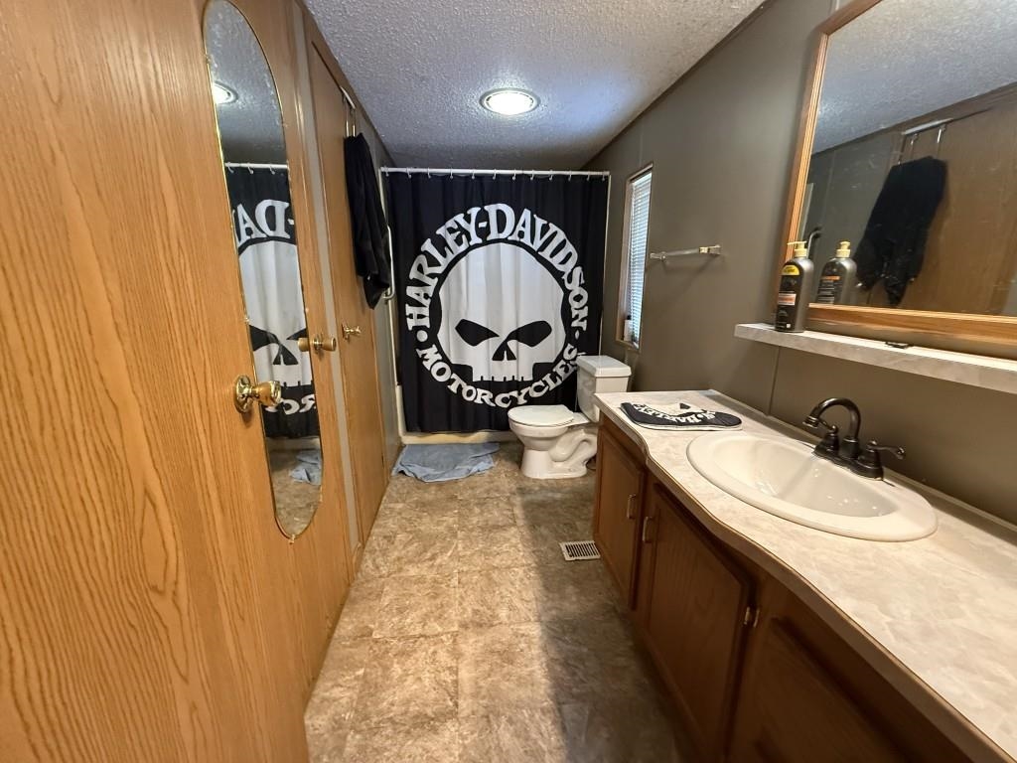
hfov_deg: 102.1
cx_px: 508
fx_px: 411
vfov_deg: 85.7
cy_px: 382
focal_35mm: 14
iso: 640
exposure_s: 1/60
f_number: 2.2
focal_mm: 2.22
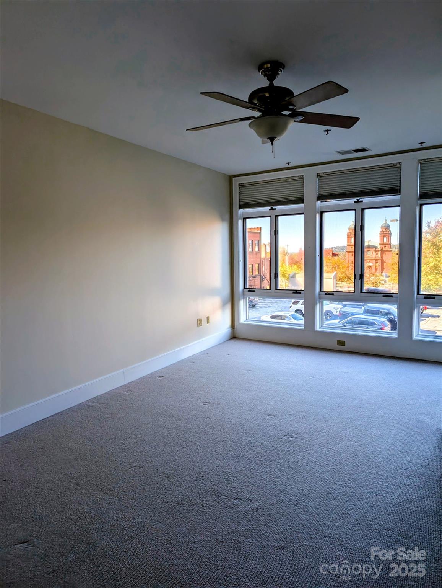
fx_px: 408
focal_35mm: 24
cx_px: 221
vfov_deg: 71.5
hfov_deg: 56.9
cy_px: 294
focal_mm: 6.9
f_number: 1.68
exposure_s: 1/1541
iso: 26
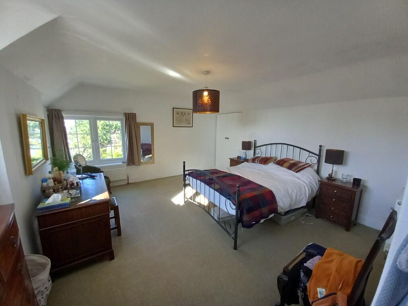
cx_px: 204
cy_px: 153
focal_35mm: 13
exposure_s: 1/50
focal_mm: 1.13
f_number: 2.2
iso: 125
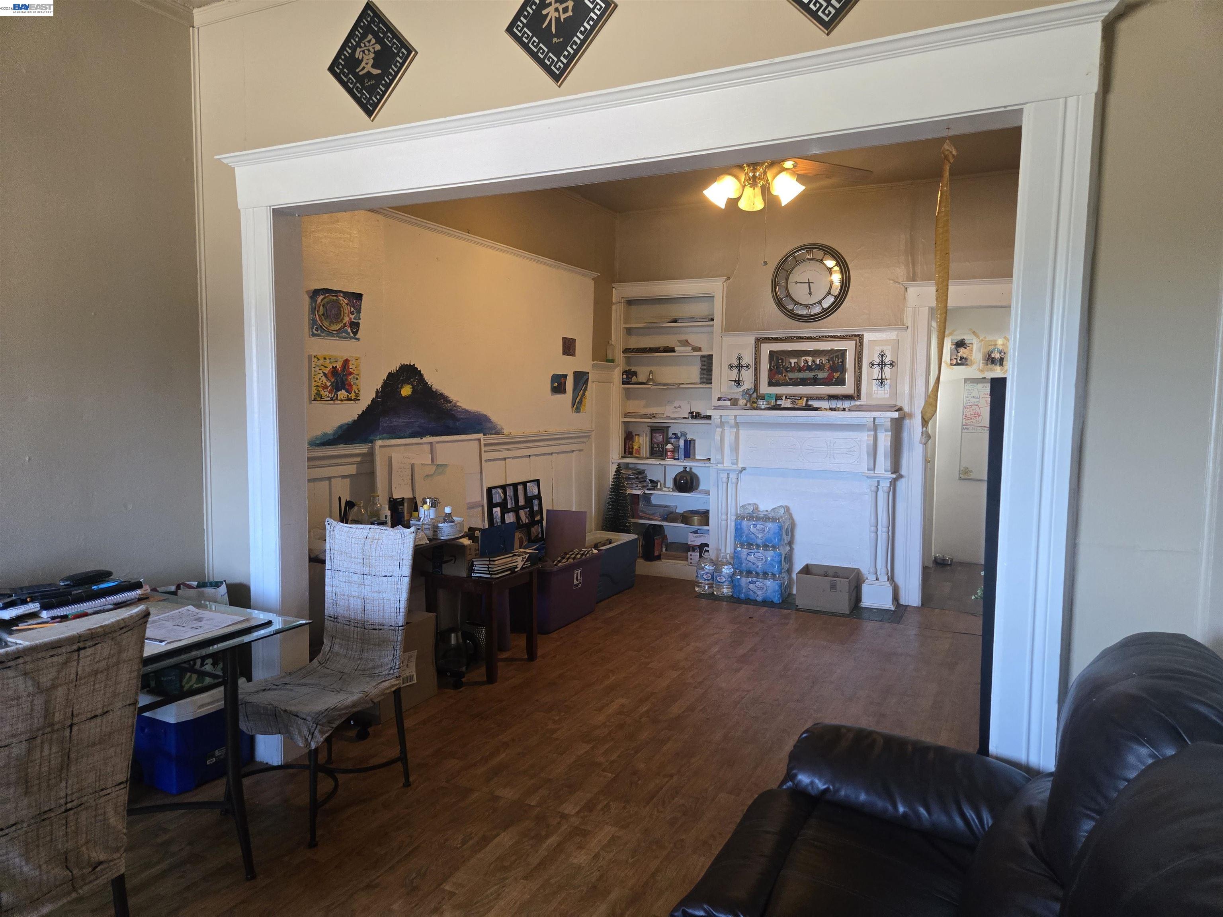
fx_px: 813
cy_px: 458
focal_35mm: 23
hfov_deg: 73.9
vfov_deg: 58.9
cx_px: 612
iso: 640
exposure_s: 1/120
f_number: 1.8
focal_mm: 5.4
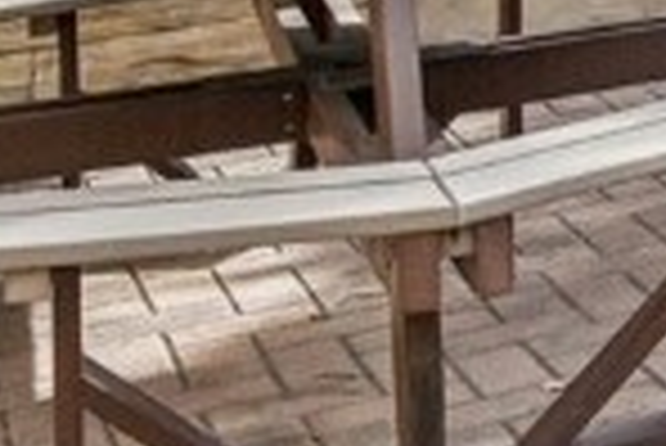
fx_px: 2018
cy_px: -441
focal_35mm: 109
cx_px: 1544
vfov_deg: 11.4
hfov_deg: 13.9
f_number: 8
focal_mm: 14
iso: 64
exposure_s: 1/50
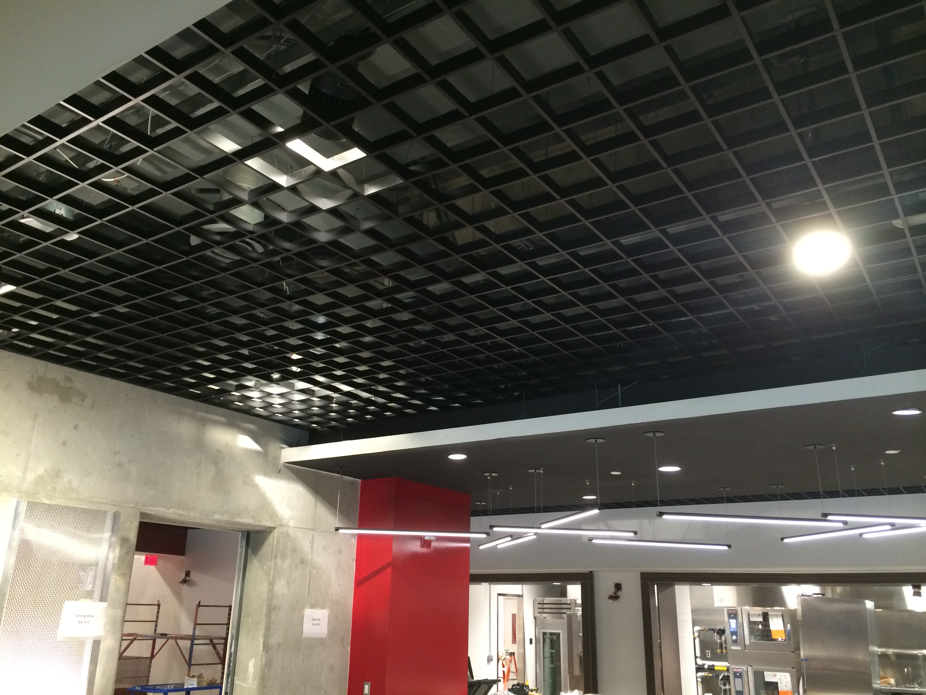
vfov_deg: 46.8
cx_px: 463
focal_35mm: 30
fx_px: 803
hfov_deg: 60.0
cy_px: 348
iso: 200
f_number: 2.2
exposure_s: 1/30
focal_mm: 4.12
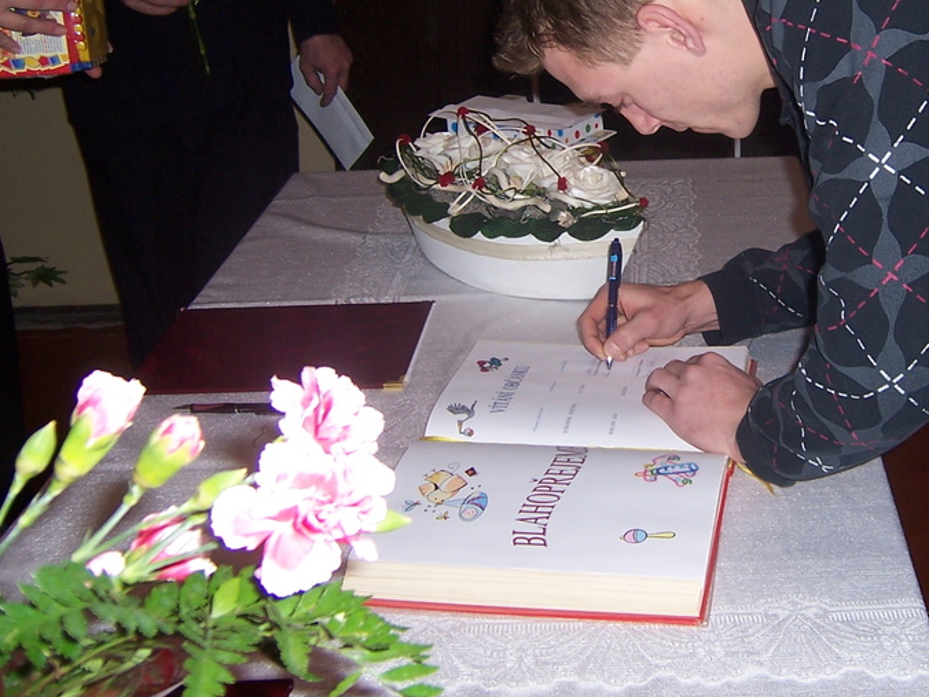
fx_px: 1342
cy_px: 238
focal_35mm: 50
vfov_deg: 28.9
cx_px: 695
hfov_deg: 37.3
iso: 80
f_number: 2.8
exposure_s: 1/60
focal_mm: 5.5
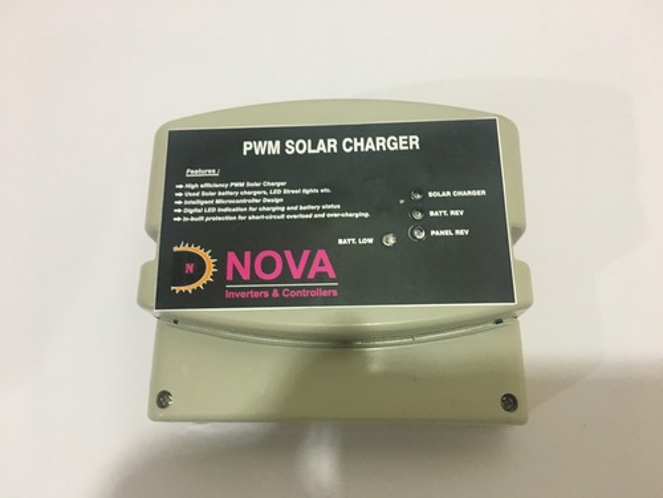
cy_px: 249
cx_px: 332
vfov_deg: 48.2
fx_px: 555
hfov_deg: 61.7
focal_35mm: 29
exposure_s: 1/17
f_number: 2.2
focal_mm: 4.15
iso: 200
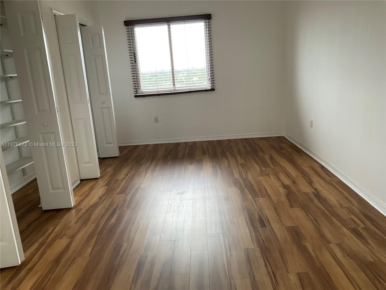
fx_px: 323
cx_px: 193
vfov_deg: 48.2
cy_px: 145
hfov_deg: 61.7
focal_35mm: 29
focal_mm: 3
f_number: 1.8
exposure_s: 1/60
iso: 80
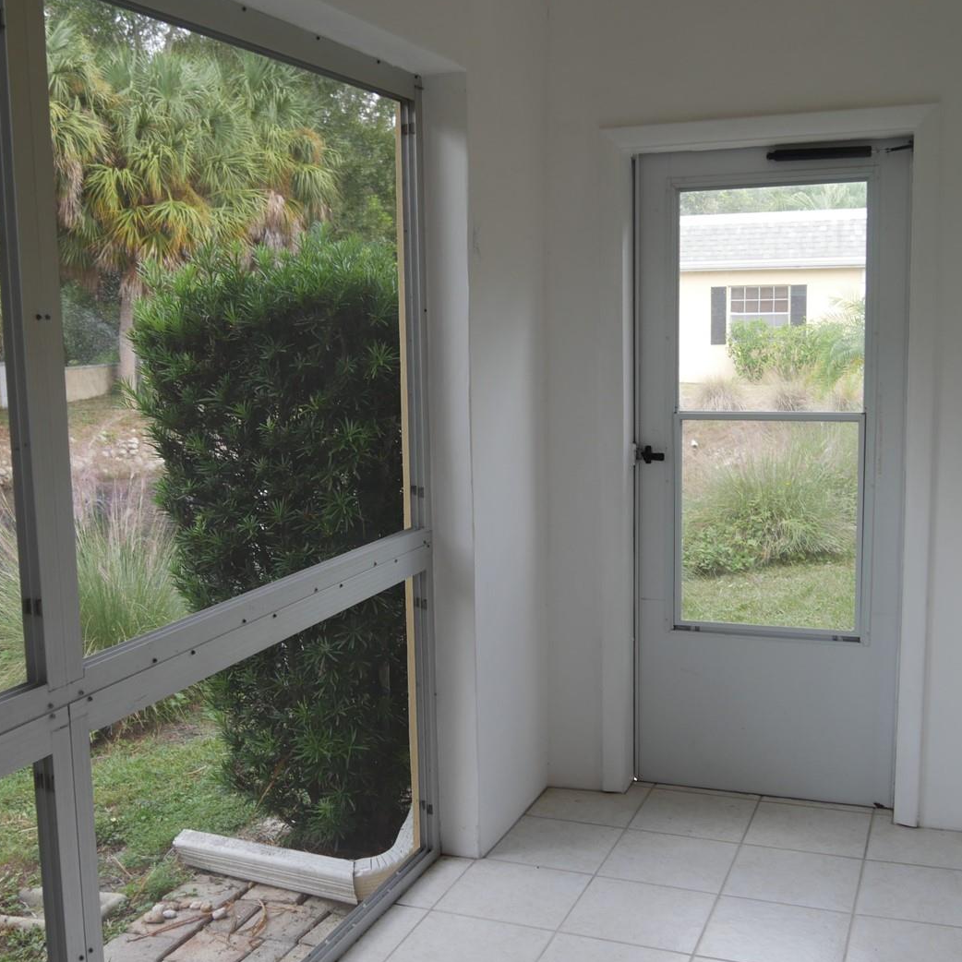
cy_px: 500
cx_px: 436
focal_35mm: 38
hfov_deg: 43.8
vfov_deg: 43.8
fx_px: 1195
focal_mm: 14
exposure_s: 1/125
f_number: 4
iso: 200
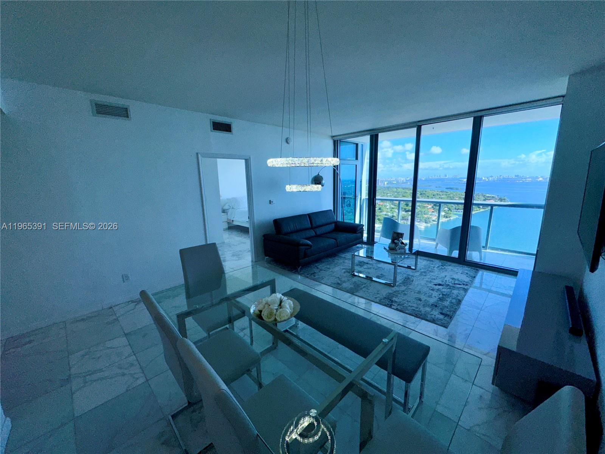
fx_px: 245
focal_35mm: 14
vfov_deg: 85.7
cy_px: 227
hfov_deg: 102.1
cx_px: 302
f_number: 2.2
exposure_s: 1/947
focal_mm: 2.22
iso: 32
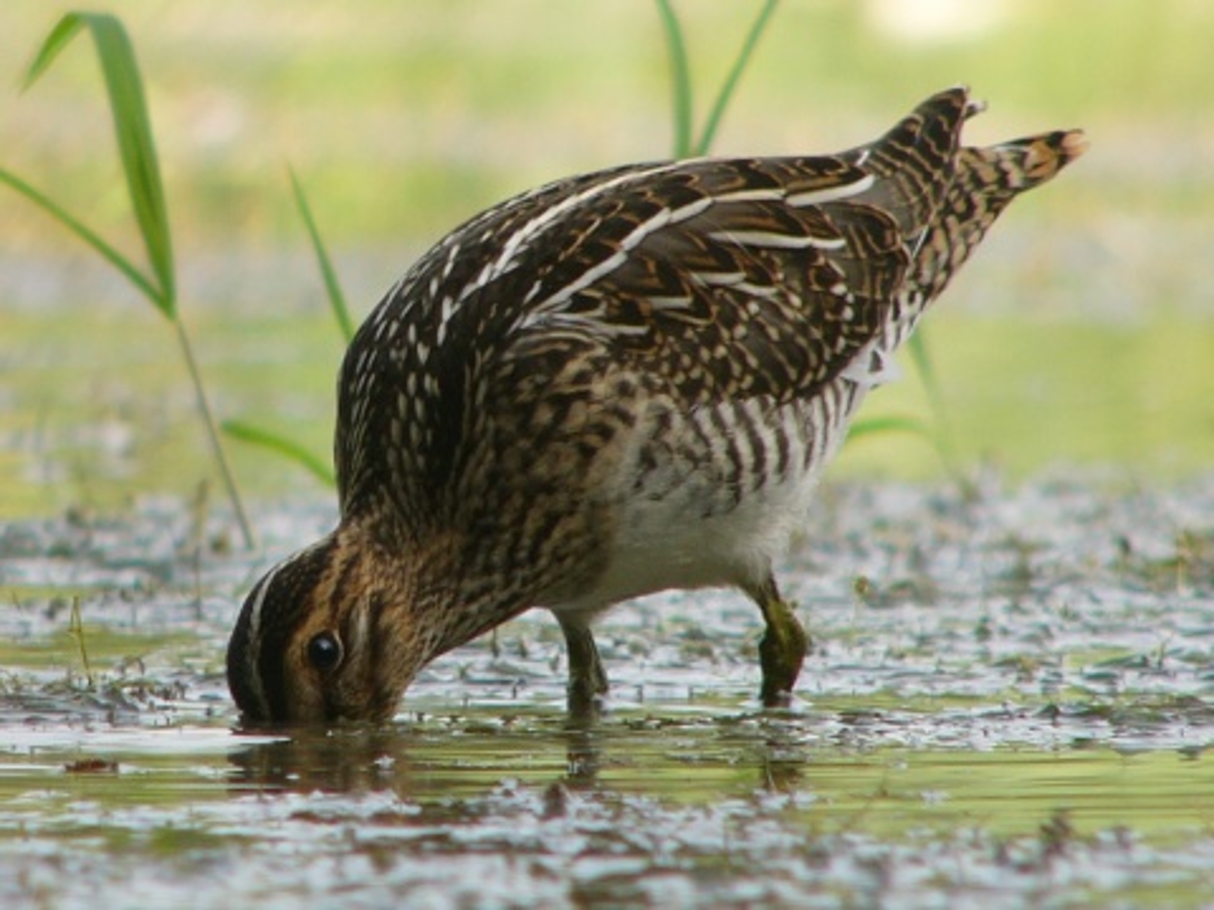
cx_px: 607
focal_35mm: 432
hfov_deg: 4.6
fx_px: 15150
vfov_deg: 3.4
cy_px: 455
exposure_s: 1/250
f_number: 4
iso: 50
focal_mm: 72
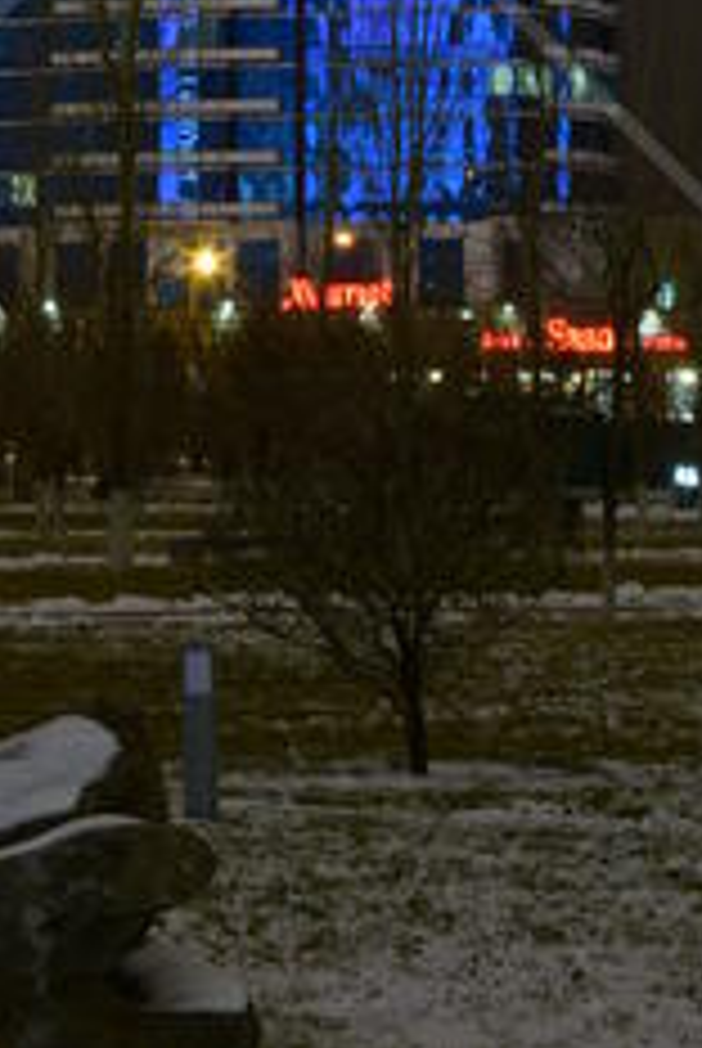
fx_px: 5220
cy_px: -247
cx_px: 254
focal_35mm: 179
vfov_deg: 11.2
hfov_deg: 7.7
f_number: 11
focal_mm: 48
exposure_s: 13
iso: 100
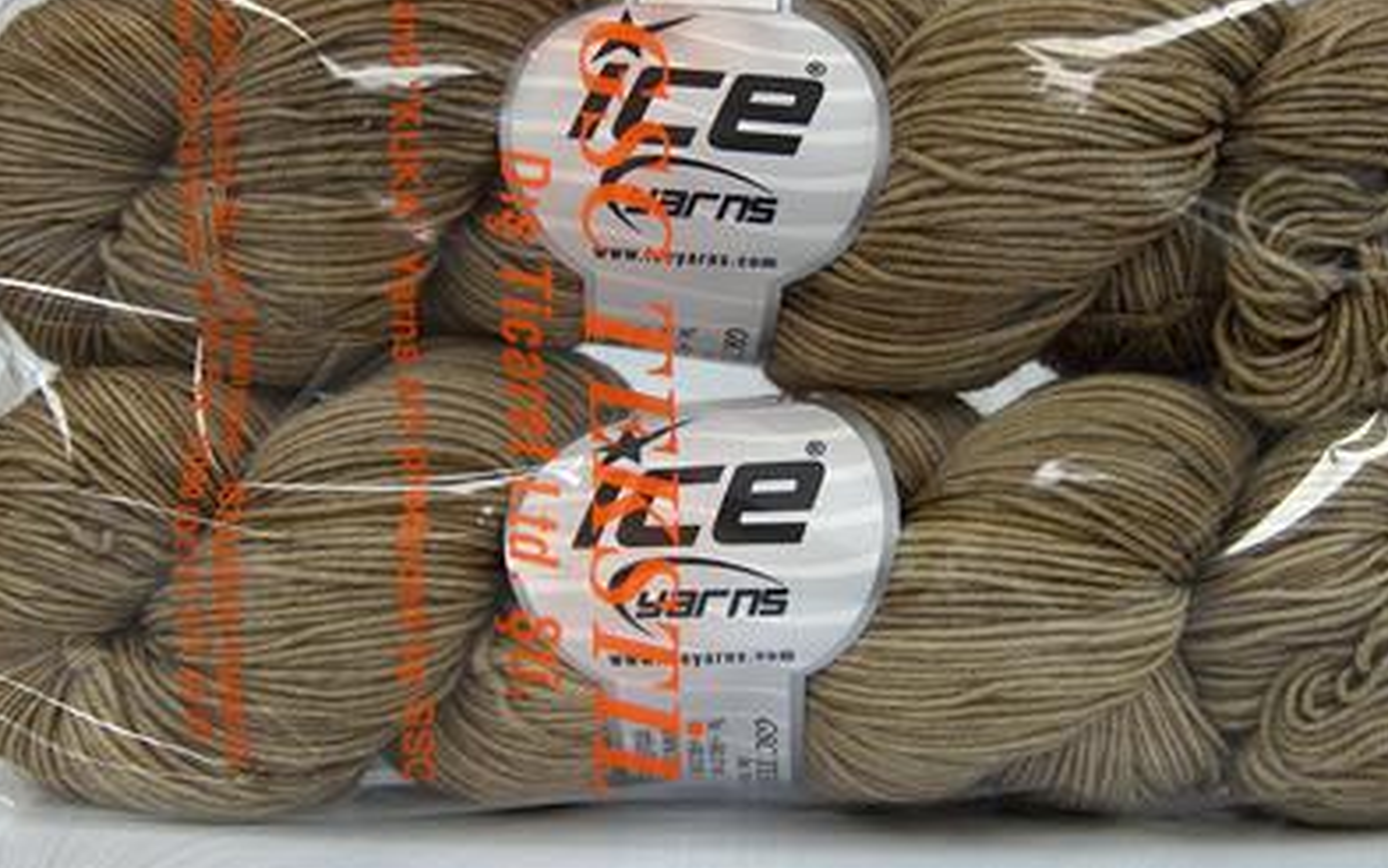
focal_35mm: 56
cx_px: 692
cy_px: 348
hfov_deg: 36.3
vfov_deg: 23.1
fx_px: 2119
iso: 200
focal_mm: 10.64
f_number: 2.8
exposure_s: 1/82.9
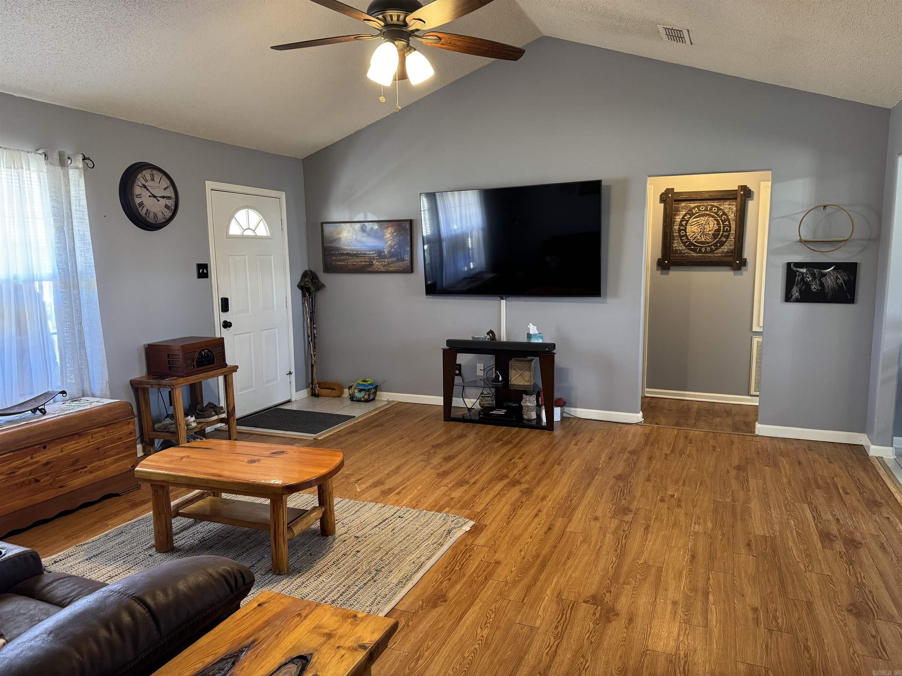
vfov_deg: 56.8
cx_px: 451
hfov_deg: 71.6
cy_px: 338
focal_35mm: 24
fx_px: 625
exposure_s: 1/60
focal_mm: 6.76
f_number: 1.78
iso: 400
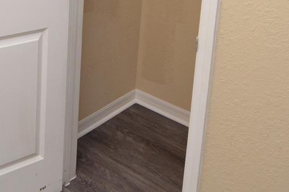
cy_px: -35
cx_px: 36
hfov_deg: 38.0
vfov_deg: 24.9
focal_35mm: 49
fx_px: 393
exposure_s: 1/60
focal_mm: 12
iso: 450
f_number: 4
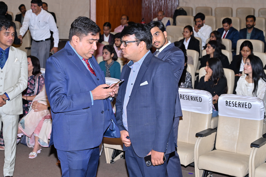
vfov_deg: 23.7
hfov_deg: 35.1
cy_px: 88
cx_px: 133
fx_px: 421
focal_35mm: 57
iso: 400
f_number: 5.6
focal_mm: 57
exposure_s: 1/160
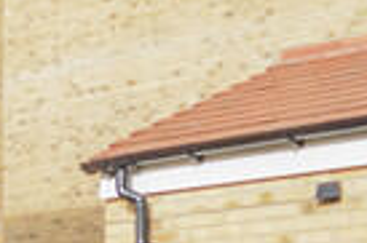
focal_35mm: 135
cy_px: 415
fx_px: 1375
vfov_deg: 9.7
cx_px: 179
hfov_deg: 15.2
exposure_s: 1/200
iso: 100
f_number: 4.5
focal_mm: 12
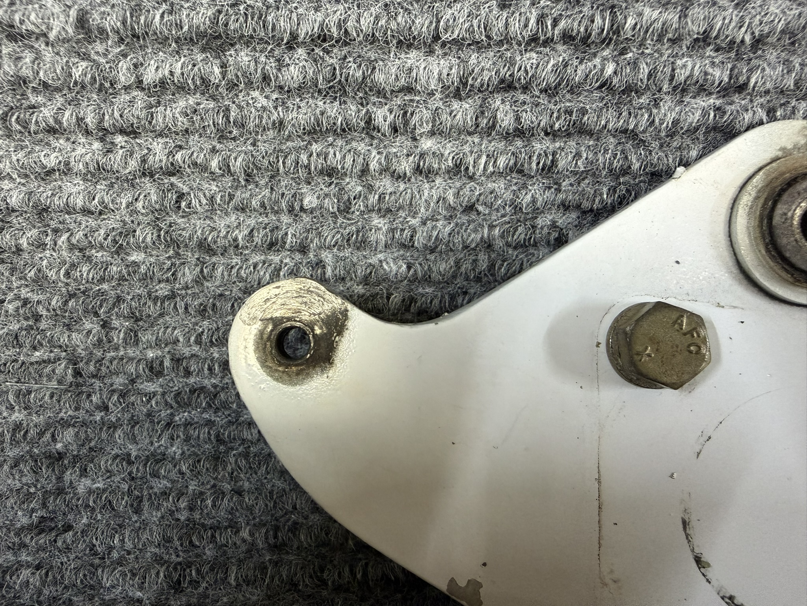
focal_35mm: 24
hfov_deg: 71.6
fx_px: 560
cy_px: 303
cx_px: 404
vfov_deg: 56.8
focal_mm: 2.22
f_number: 2.2
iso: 500
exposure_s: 1/60
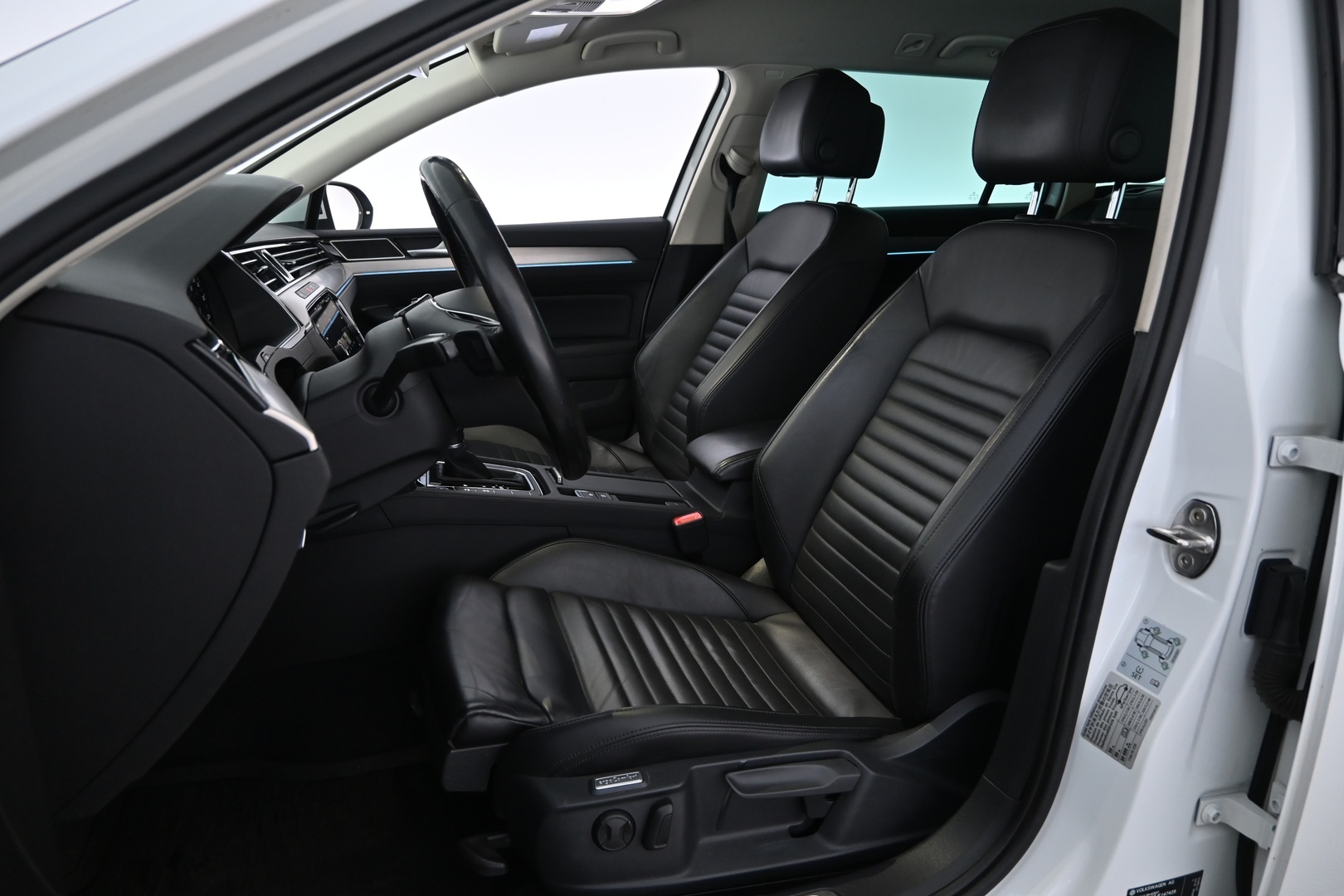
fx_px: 896
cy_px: 448
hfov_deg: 73.7
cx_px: 672
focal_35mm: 24
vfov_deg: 53.1
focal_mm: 16
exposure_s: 1/25
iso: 640
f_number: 3.5
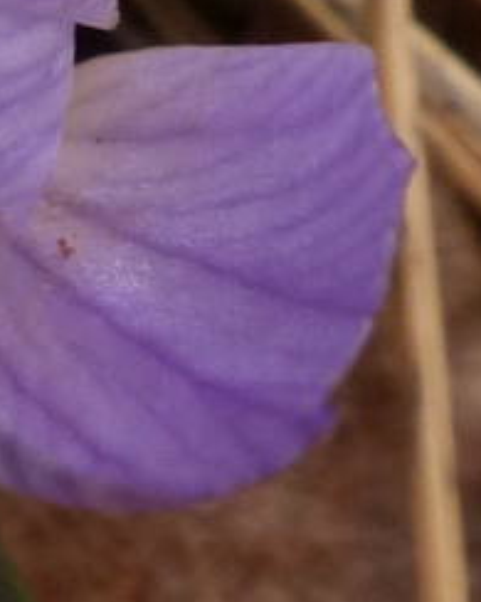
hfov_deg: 7.9
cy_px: -148
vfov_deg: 9.9
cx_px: -180
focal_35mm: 192
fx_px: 3419
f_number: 5.6
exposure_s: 1/320
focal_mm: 4.5
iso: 200
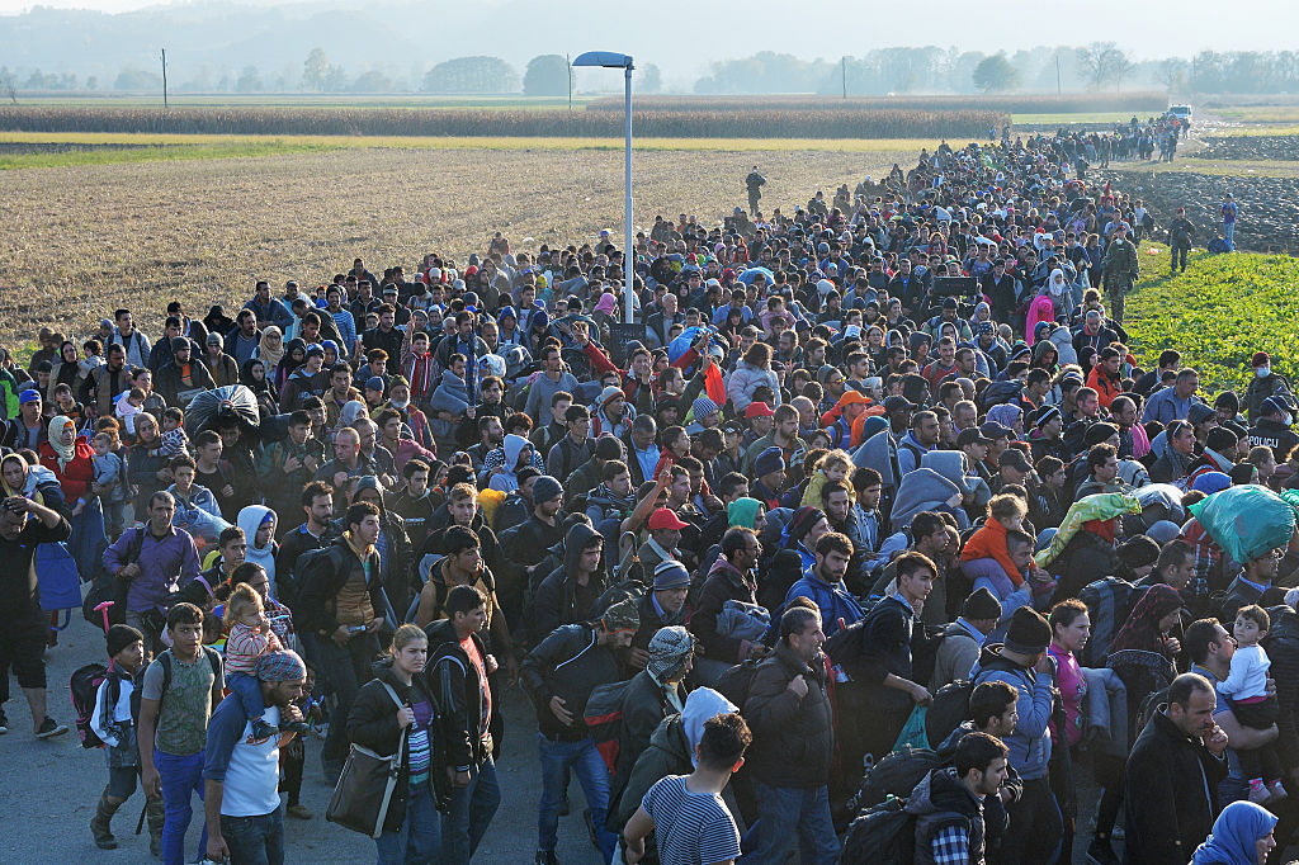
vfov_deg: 22.6
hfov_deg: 33.4
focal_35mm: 60
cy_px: 432
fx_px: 2164
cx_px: 650
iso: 1400
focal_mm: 60
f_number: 8
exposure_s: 1/1250
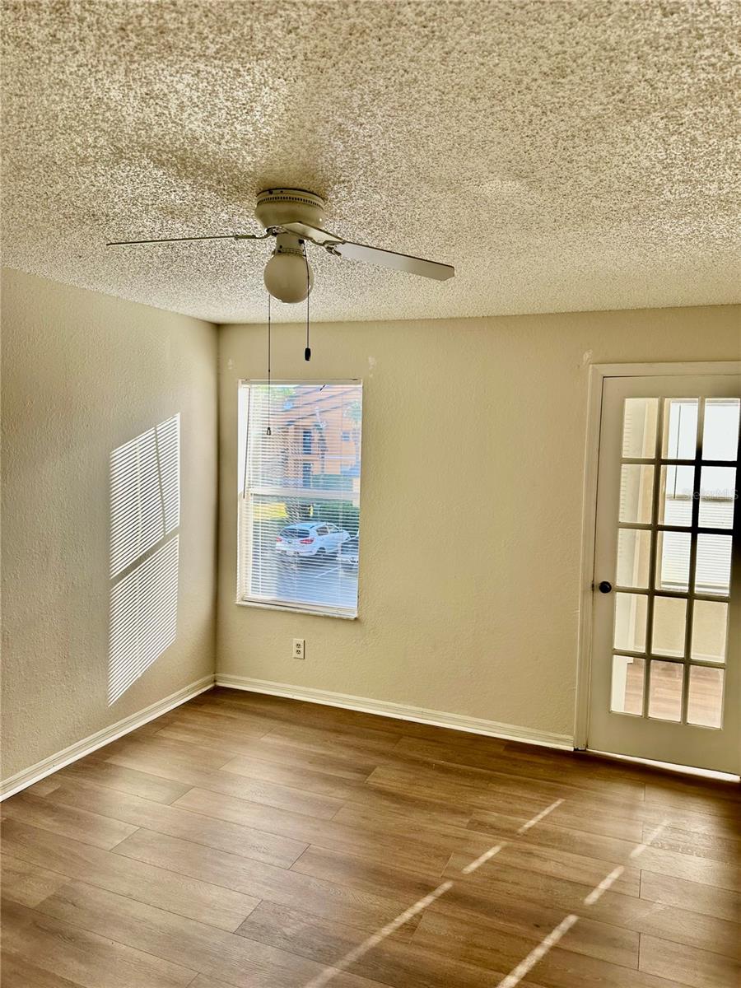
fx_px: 685
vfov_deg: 71.6
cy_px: 494
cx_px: 370
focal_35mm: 24
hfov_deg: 56.8
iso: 80
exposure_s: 1/223
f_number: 1.78
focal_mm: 6.86
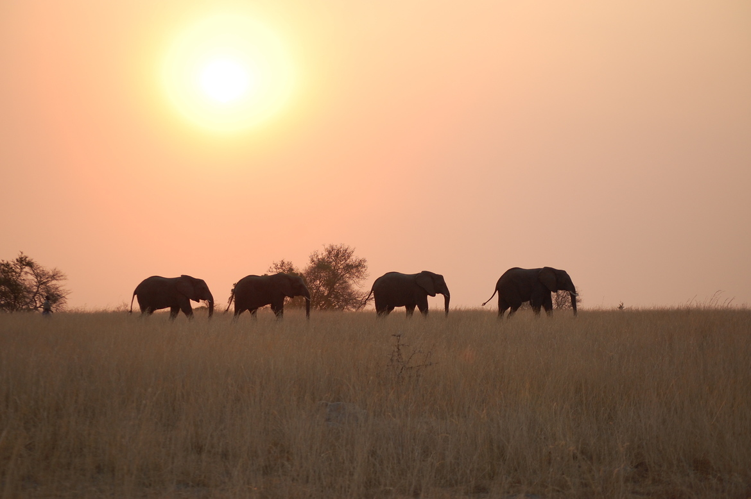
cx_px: 376
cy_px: 250
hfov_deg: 19.5
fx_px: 2189
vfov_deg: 13.0
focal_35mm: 105
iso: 280
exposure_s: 1/500
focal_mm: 70
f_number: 5.6
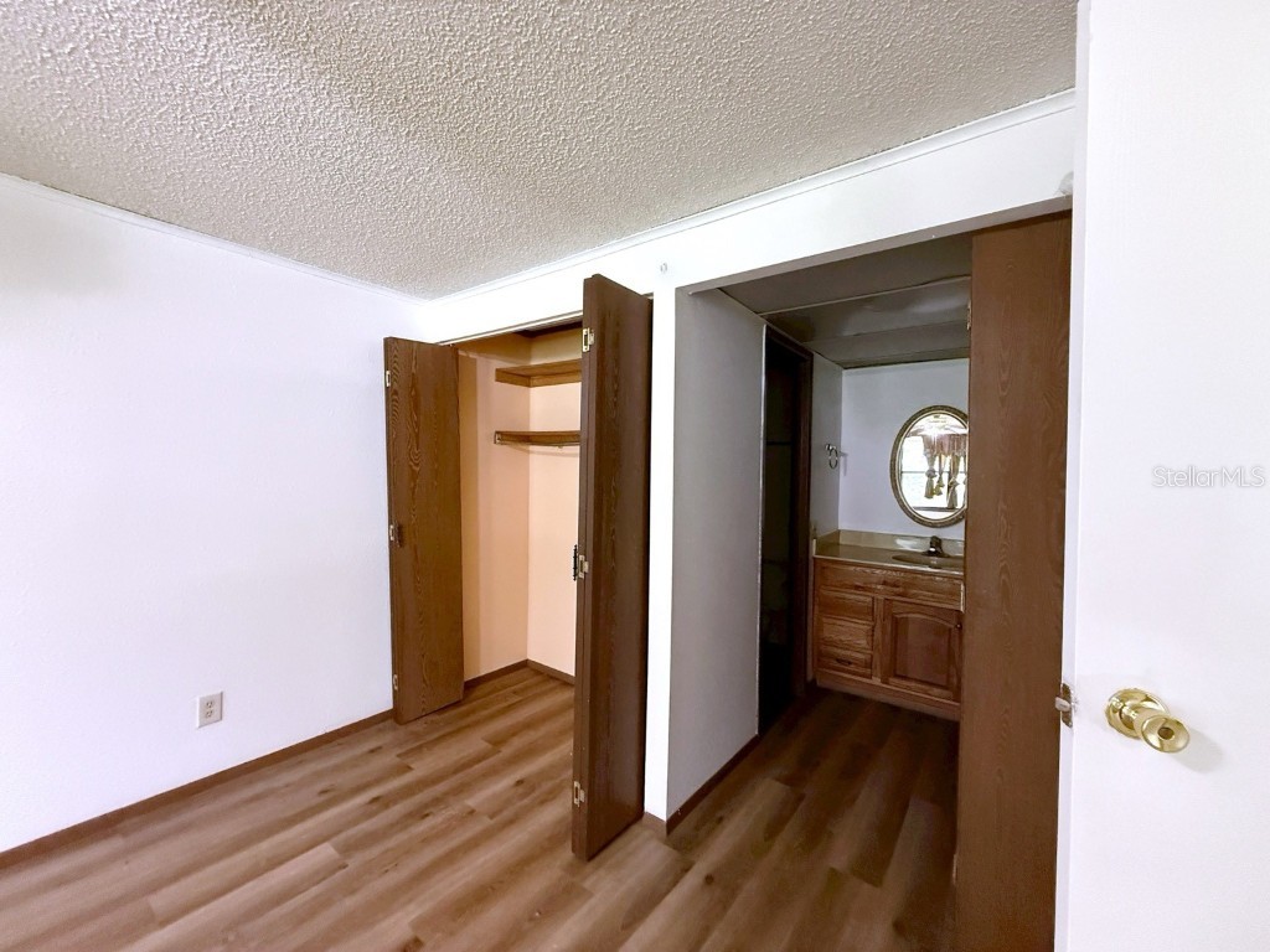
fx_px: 514
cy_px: 476
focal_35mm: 14
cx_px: 635
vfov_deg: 85.7
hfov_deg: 102.1
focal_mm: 2.22
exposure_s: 1/60
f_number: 2.2
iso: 1000
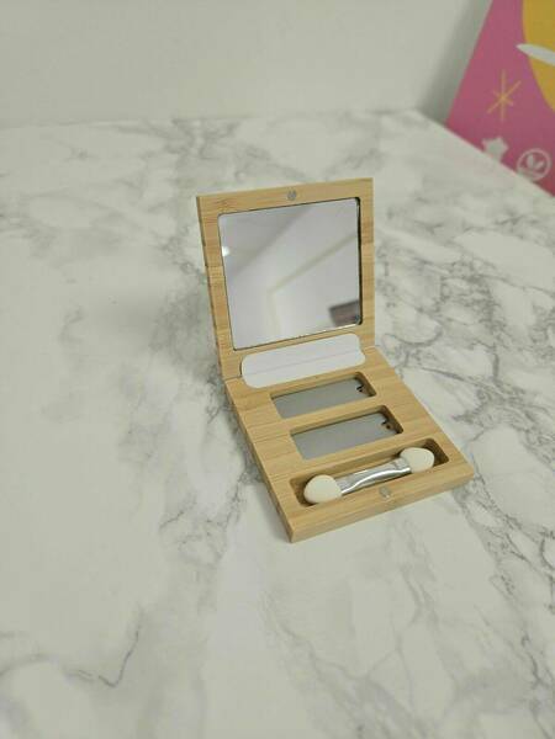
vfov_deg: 73.9
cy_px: 370
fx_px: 492
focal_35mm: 23
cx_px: 278
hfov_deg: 58.9
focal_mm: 5.4
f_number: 1.8
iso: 64
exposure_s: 1/180
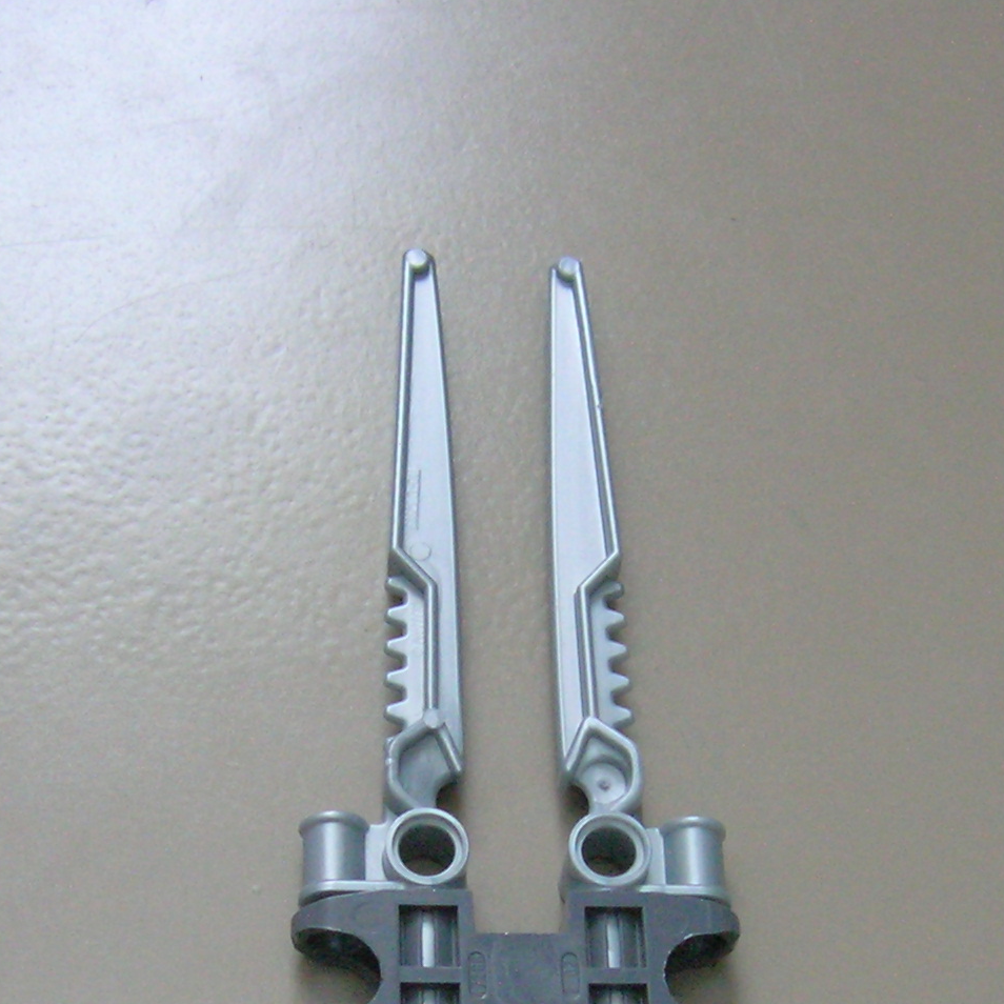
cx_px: 502
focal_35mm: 72
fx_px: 2363
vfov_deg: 23.6
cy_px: 819
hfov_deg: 24.0
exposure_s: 1.02
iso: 200
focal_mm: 5.7
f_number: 2.9
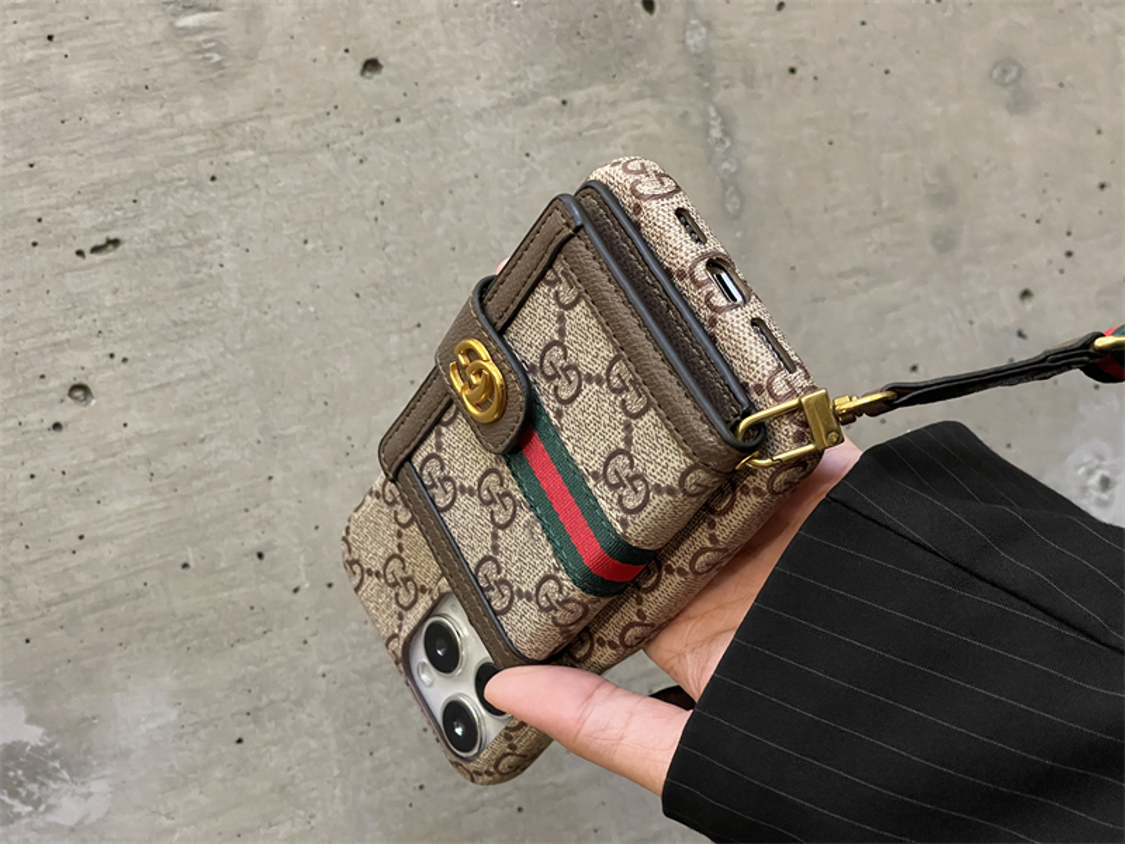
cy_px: 422
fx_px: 2080
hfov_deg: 30.3
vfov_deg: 22.9
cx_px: 562
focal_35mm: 64
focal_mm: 7.5
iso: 800
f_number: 2.2
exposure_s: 1/50
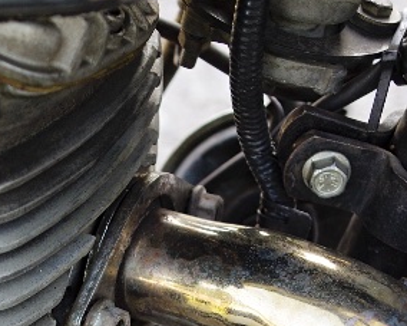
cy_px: 359
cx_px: 53
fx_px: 1433
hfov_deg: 16.0
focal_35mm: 119
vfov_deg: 12.7
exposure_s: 1/250
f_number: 4
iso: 400
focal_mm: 30
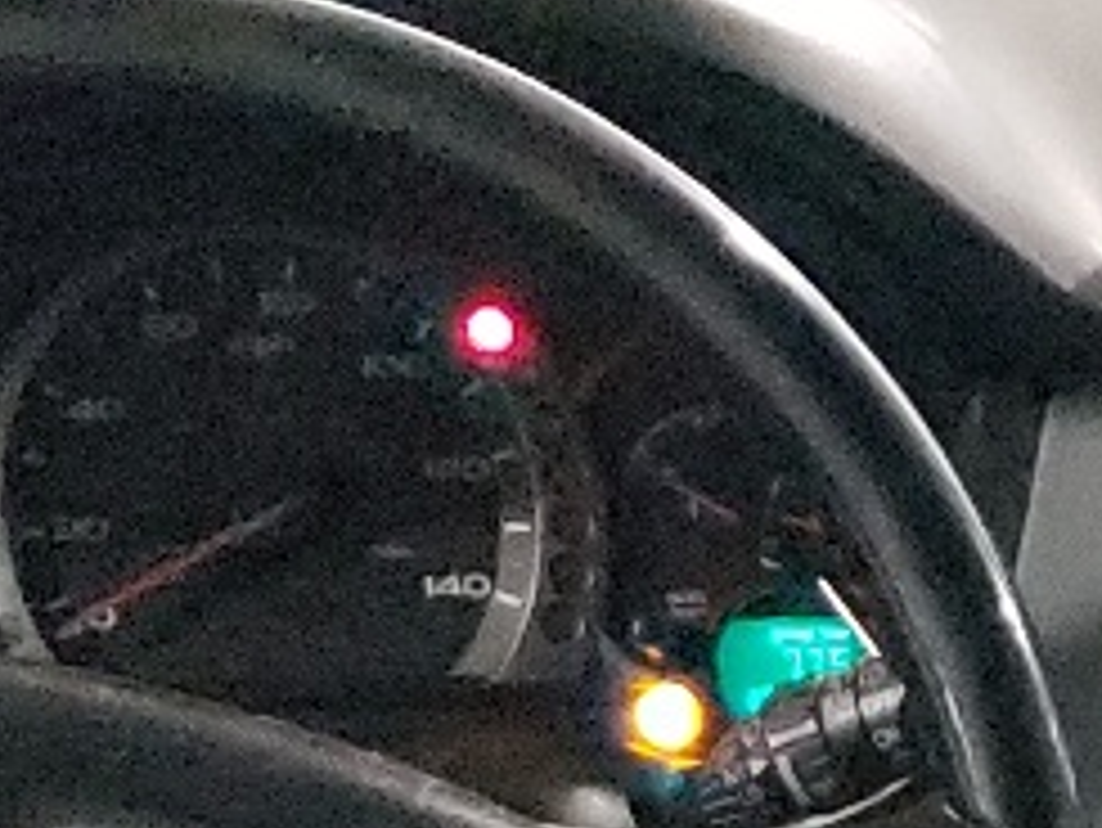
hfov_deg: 11.0
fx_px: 5415
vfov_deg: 7.6
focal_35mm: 170
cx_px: 1844
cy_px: 2480
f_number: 1.5
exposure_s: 1/24
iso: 1104
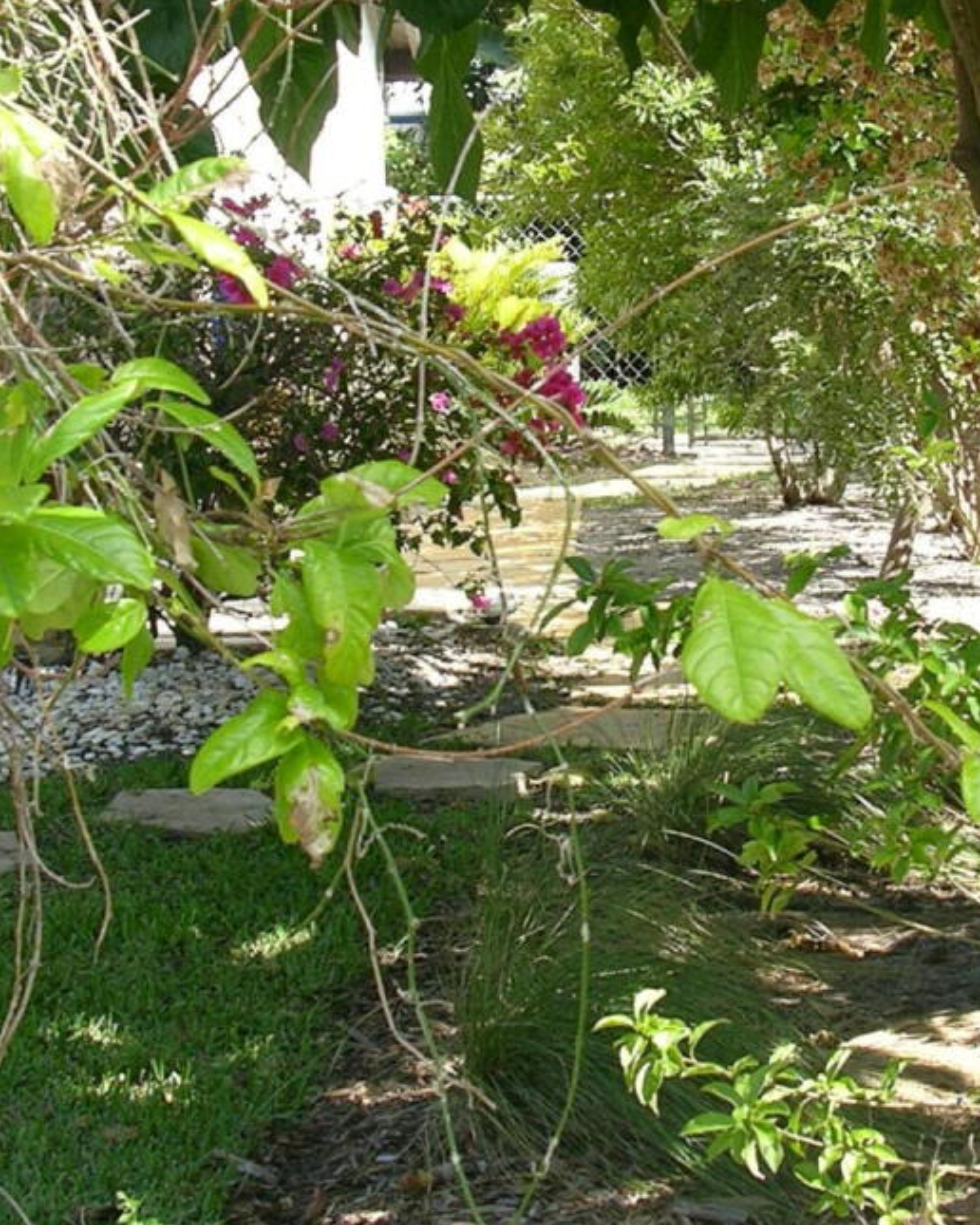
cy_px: 496
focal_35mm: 106
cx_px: 572
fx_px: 3843
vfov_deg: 18.1
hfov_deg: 14.5
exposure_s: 1/97.1
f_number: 4.5
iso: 50
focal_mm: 8.9
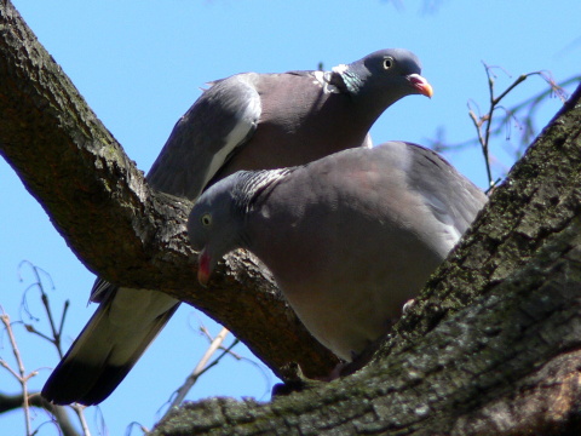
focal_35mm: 535
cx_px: 290
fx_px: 8980
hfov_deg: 3.7
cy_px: 218
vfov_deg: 2.8
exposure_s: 1/500
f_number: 4
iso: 100
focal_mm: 88.8
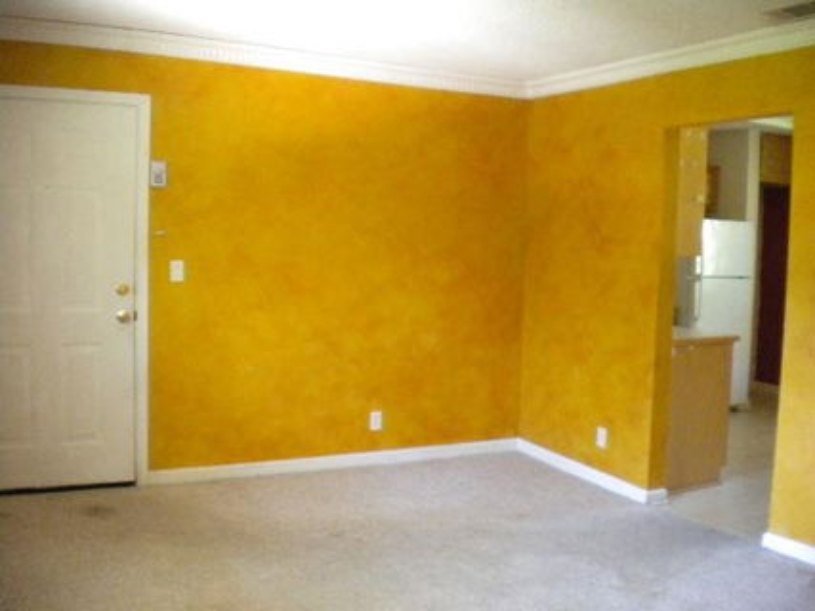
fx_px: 824
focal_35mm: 35
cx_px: 408
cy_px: 306
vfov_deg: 40.7
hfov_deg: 52.6
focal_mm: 6.3
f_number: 3.1
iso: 800
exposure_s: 1/17.8
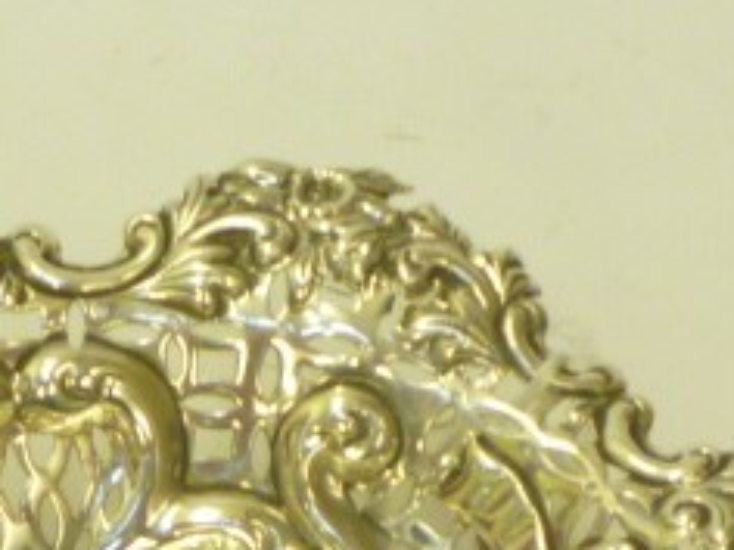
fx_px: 3393
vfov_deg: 9.1
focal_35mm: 160
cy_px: 684
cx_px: 47
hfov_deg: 12.2
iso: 160
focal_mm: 5.3
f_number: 3.3
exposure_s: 1/30
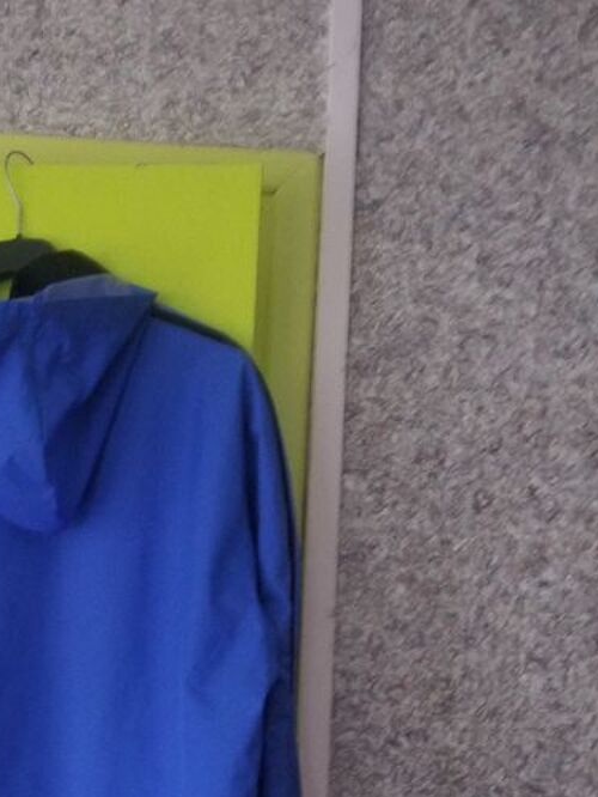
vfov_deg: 35.5
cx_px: 14
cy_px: 644
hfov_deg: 26.7
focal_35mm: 52
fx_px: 1197
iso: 400
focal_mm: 4.25
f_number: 1.7
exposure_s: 1/10
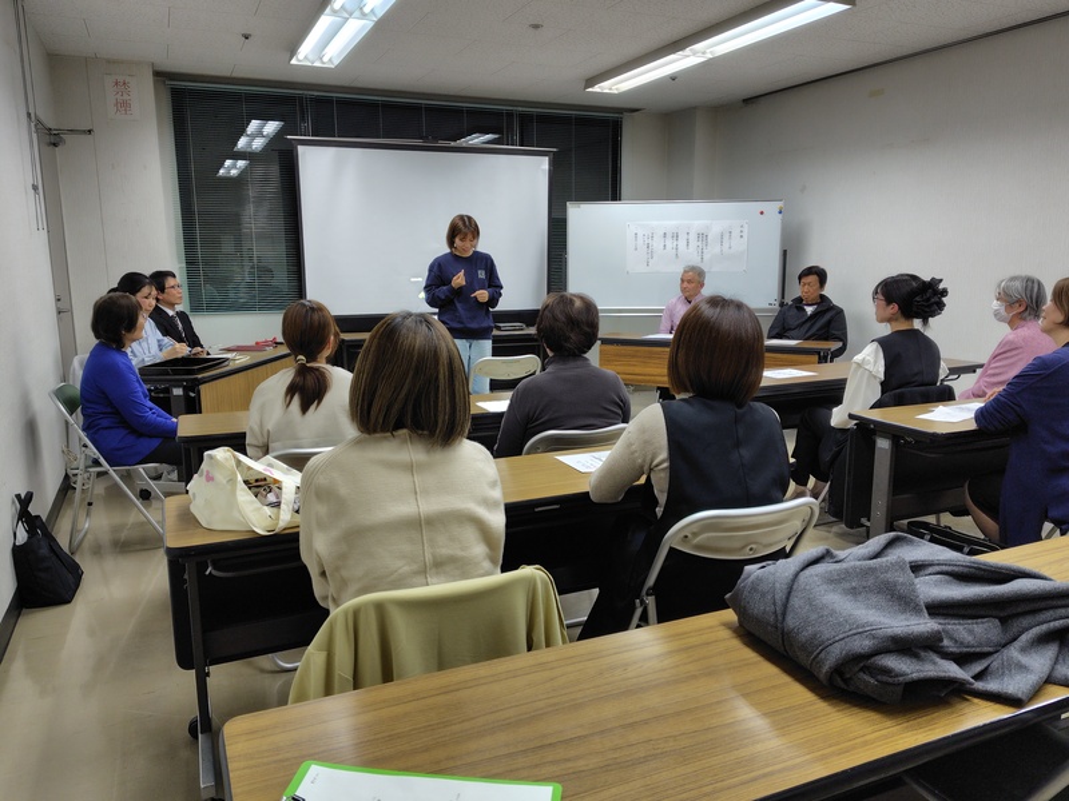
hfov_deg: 73.9
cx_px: 534
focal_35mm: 23
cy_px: 400
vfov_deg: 58.9
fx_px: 710
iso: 163
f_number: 1.9
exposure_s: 1/60
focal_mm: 5.6
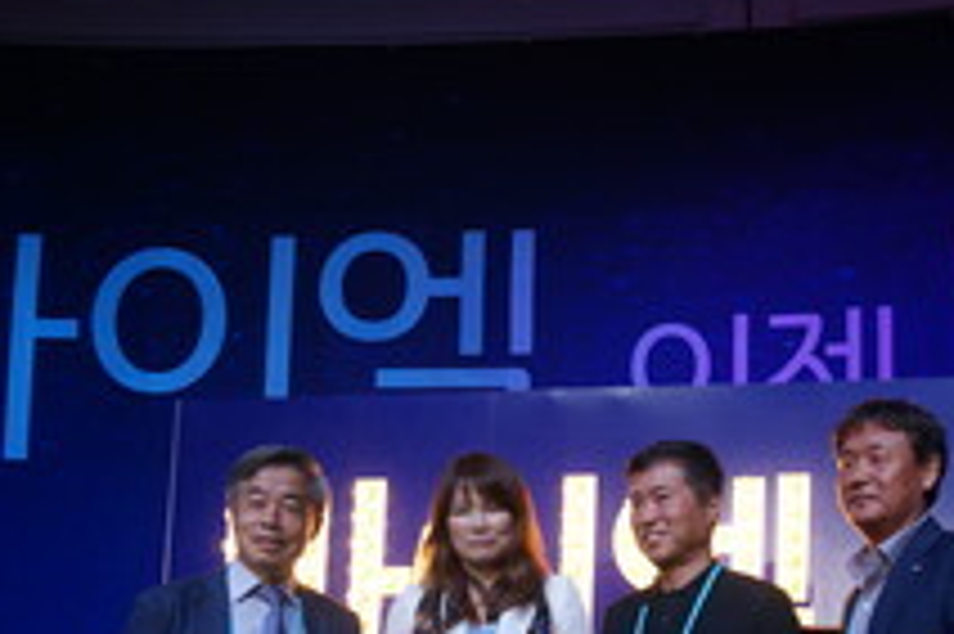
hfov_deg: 37.3
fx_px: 1350
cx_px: 788
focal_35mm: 51
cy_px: 609
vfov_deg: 25.4
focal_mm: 16
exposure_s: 1/200
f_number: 4
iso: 400
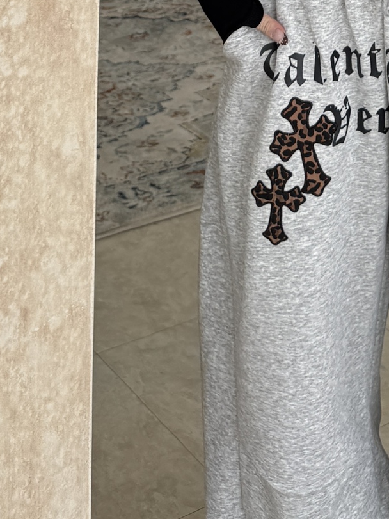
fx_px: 1064
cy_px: -248
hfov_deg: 19.8
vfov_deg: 22.7
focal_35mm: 71
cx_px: 428
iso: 80
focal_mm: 6.76
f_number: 1.78
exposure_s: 1/567
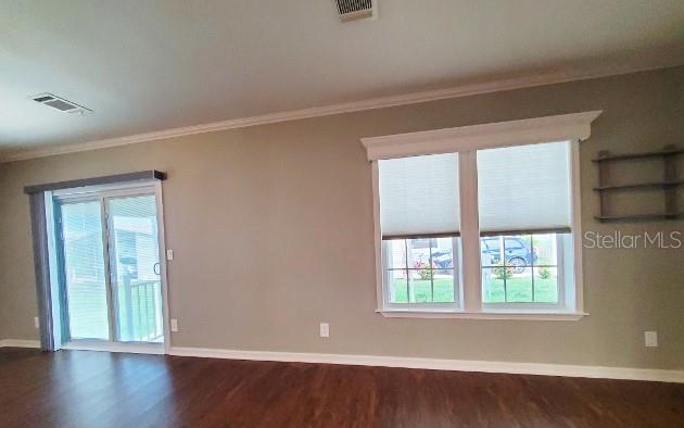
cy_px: 239
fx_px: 261
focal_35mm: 14
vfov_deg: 78.4
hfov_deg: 105.3
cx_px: 339
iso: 500
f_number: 2.2
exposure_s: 1/60
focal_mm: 1.8
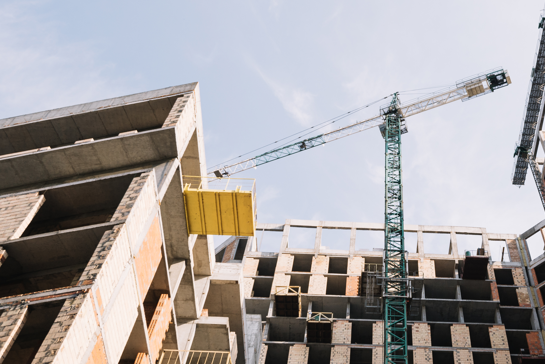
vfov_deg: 28.7
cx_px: 425
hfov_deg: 40.4
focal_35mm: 47
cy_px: 171
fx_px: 712
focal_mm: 24
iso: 250
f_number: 5.6
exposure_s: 1/1250
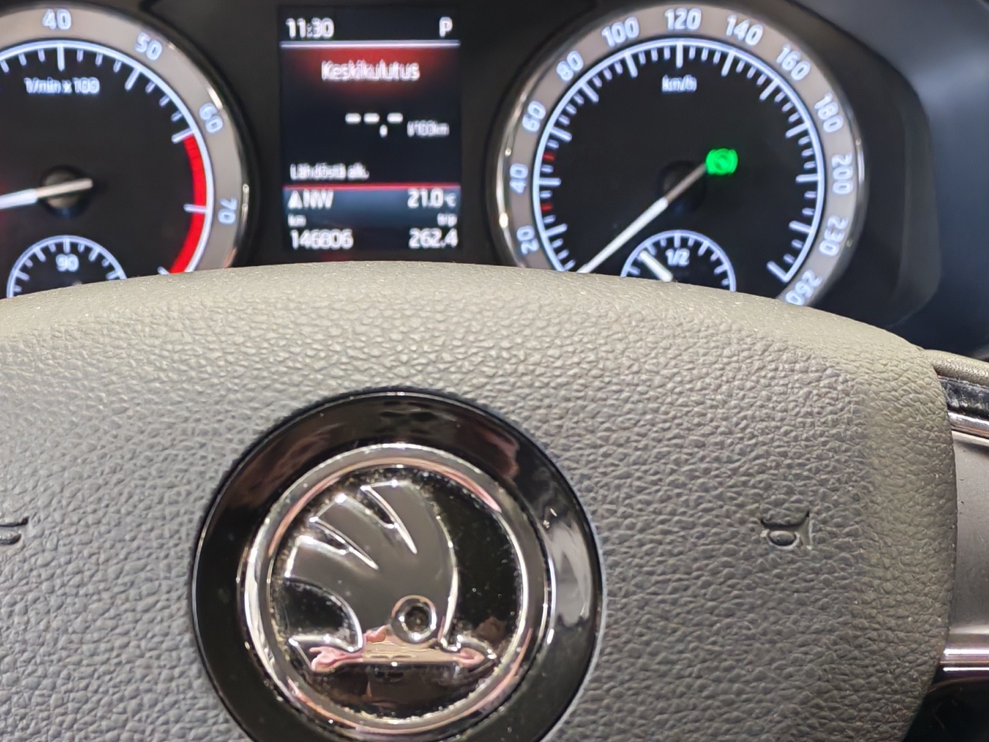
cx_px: 396
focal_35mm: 75
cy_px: 625
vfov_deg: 19.4
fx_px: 2143
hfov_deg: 25.9
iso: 1600
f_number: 1.9
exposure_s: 1/33
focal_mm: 6.12
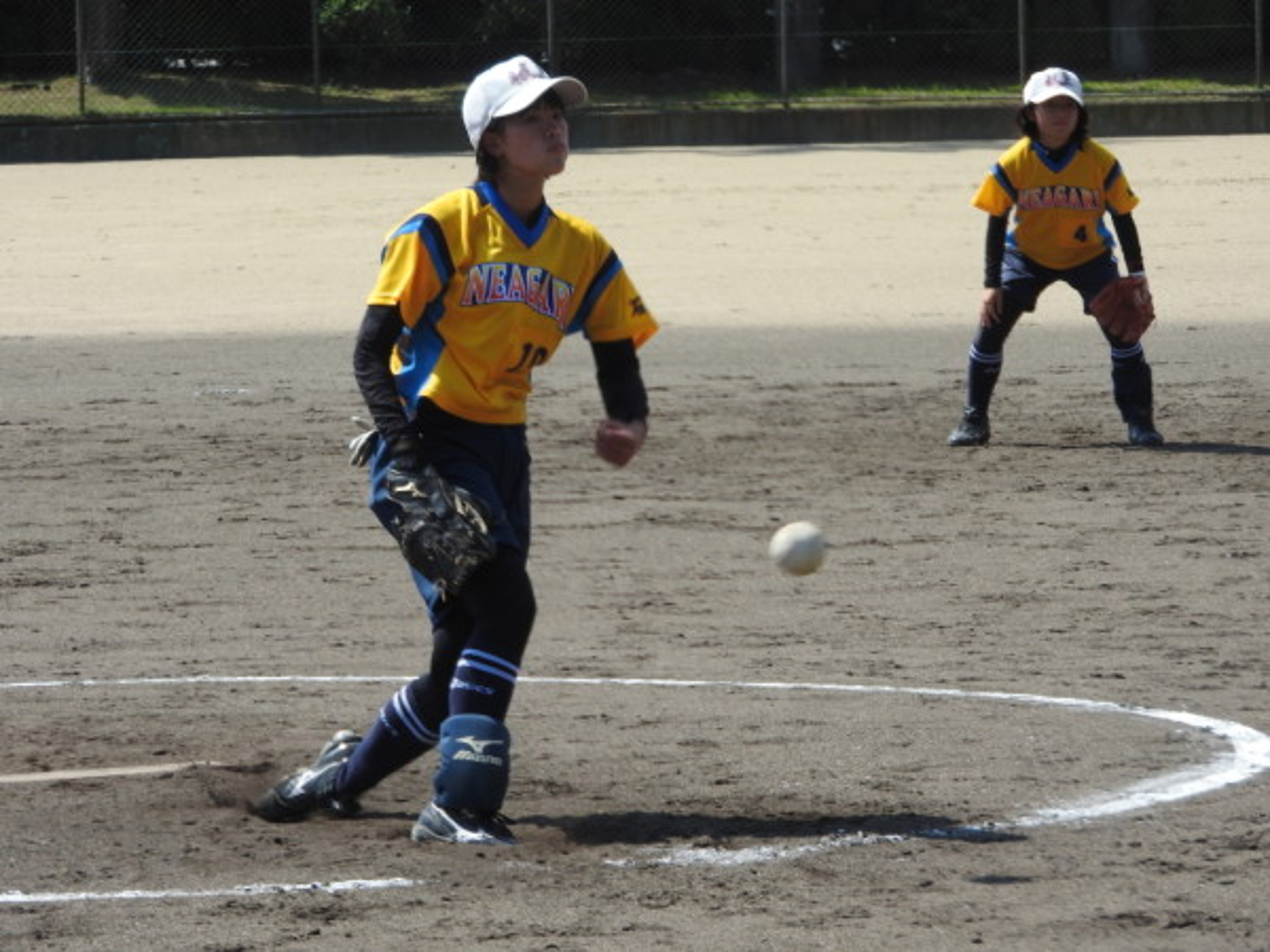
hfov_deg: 7.9
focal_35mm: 250
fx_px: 9172
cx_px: 635
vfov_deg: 5.9
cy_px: 476
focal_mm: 44.8
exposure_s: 1/400
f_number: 5.5
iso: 100
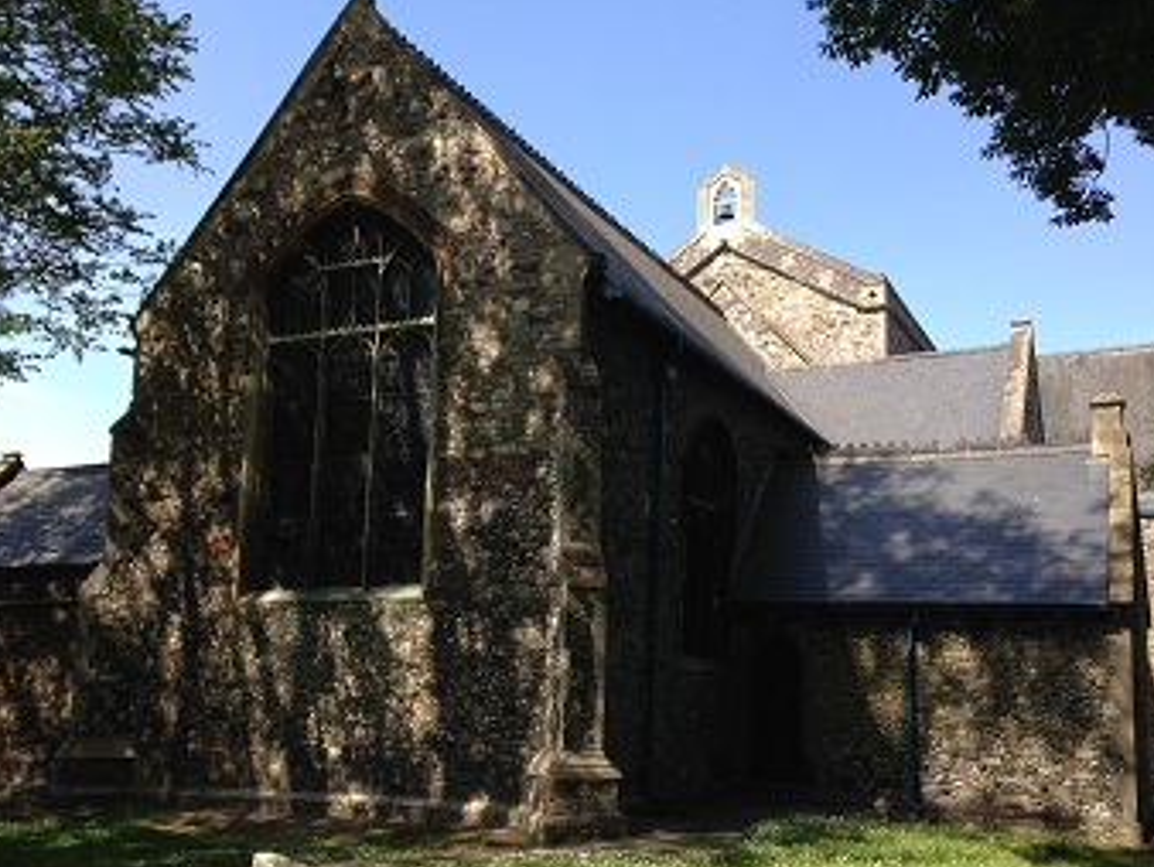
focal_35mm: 39
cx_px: 604
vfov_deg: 36.8
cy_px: 485
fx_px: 1301
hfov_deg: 47.8
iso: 50
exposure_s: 1/638
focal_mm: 4.12
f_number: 2.4
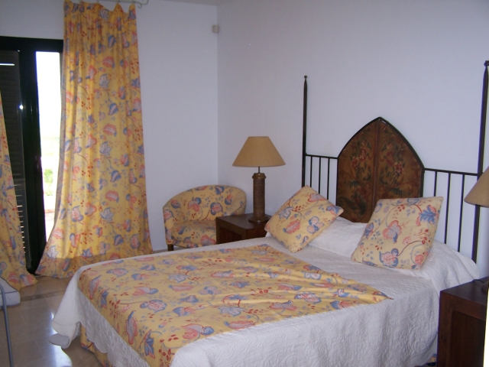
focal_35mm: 38
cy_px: 184
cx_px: 244
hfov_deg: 49.0
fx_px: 537
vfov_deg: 37.7
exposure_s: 1/60
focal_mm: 6.3
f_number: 2.8
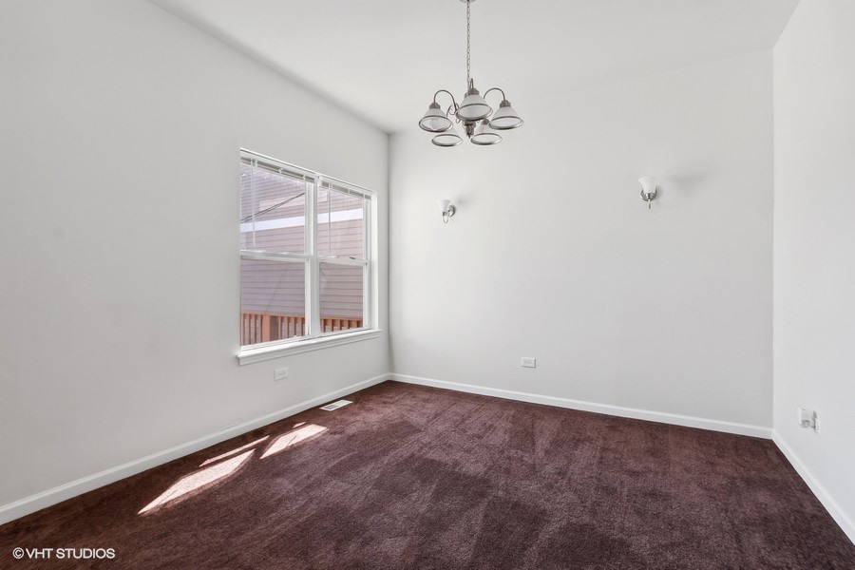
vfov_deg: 77.3
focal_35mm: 15
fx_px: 356
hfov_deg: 100.4
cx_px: 428
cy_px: 285
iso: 250
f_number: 7.1
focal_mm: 10
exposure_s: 1/50
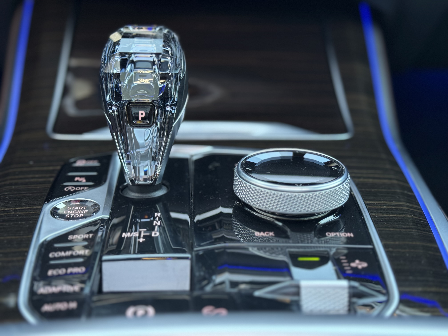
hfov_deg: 39.7
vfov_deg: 30.3
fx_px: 621
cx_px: 224
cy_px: 168
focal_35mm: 48
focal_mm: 6.76
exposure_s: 1/41
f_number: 1.78
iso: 250
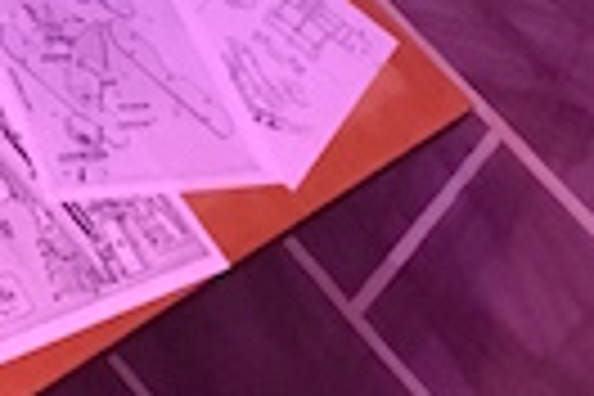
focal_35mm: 126
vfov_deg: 9.9
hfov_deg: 16.3
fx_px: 2079
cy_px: -461
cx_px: 266
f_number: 2.2
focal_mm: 4.15
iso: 250
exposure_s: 1/15
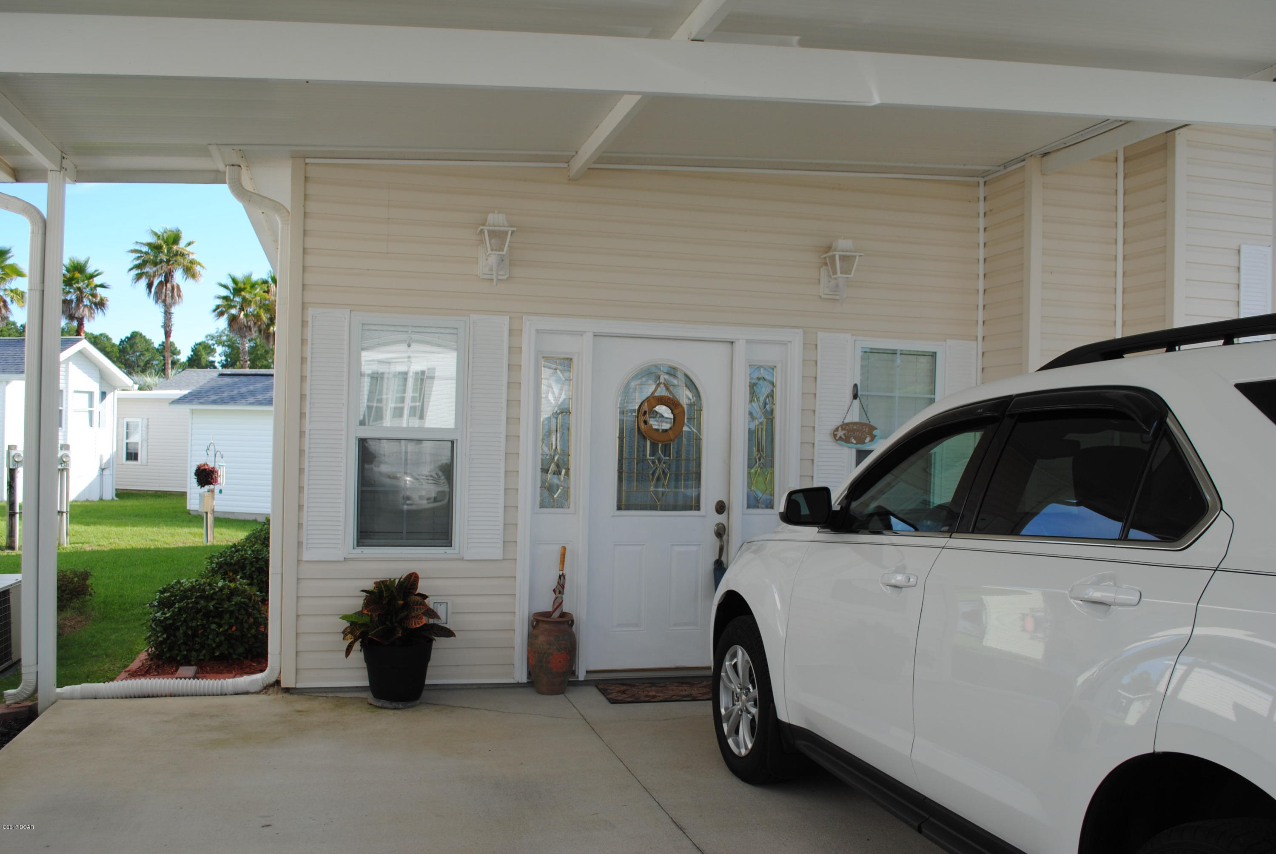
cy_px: 427
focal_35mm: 30
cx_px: 638
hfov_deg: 61.9
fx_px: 1065
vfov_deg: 43.7
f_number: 6.3
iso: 100
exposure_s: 1/160
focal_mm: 20
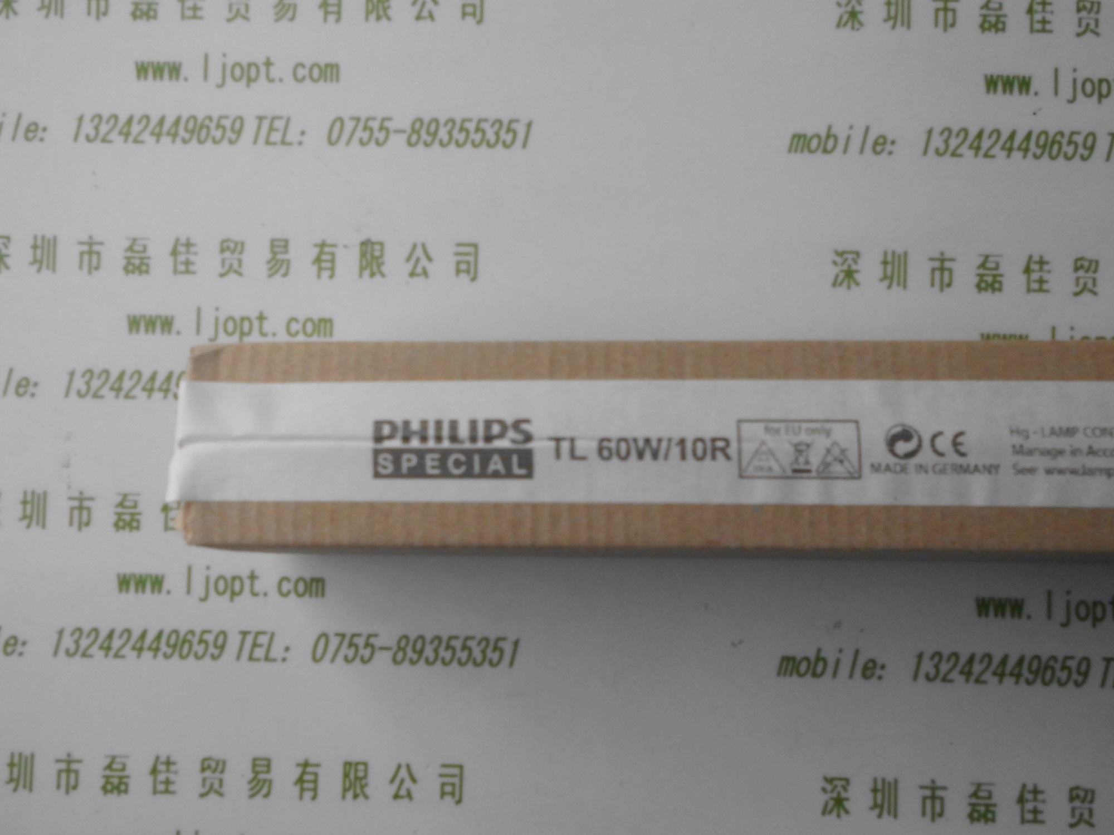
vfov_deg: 45.4
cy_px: 418
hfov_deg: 58.4
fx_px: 998
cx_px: 557
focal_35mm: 31
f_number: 3.5
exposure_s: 1/60
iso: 100
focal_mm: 5.5
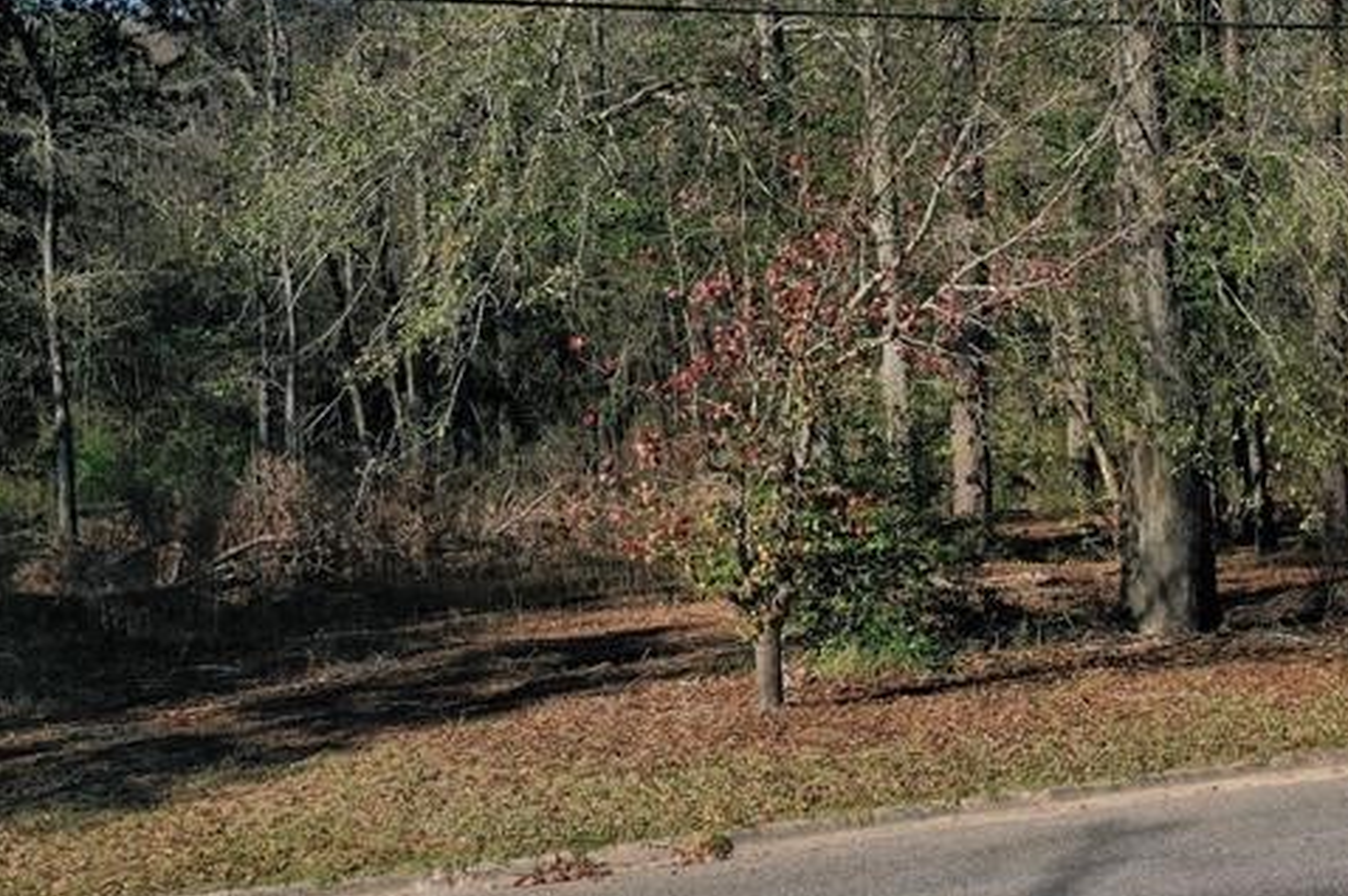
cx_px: 1300
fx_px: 2245
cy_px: 259
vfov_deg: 22.4
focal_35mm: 60
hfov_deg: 31.3
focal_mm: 10.26
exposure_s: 1/640
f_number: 6.3
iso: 100
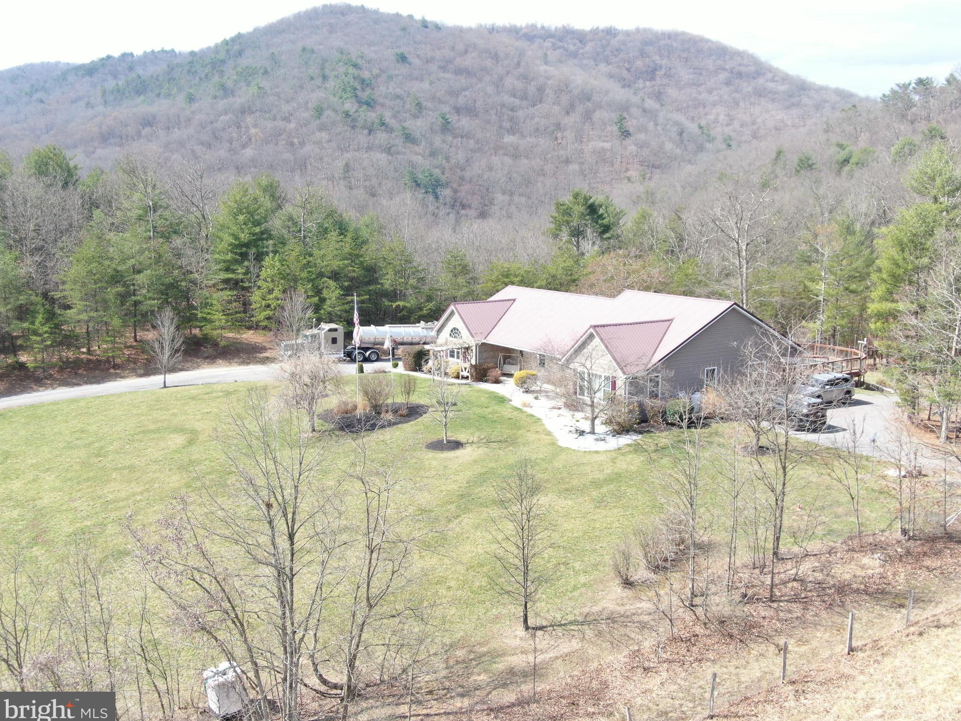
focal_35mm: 40
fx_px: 1111
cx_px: 488
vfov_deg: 36.0
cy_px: 361
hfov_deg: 46.8
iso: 100
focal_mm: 6.77
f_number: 3.4
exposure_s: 1/240
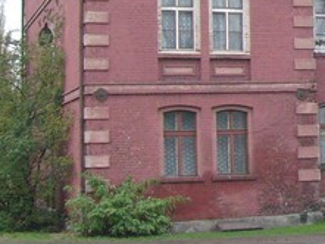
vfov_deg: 13.2
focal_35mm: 111
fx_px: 1043
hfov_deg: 16.4
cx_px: 459
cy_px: 14
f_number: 2.8
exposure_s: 1/250
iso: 80
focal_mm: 5.8
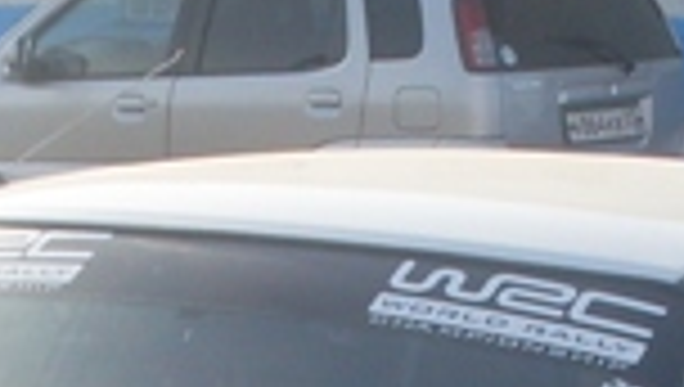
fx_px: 3796
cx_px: 477
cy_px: 1017
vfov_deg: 5.6
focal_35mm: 209
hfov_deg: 10.3
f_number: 8.4
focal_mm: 6.3
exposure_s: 1/125
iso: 80
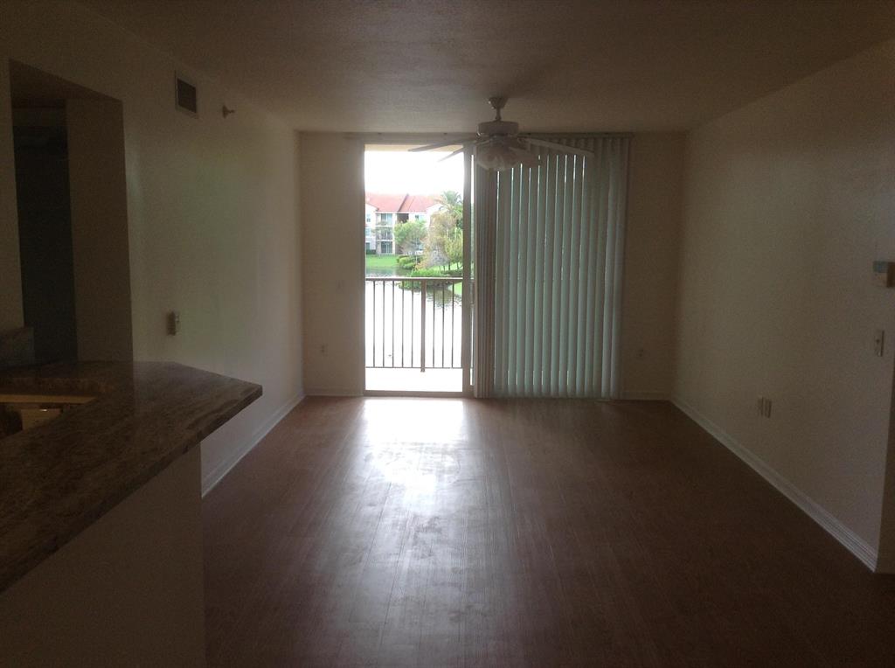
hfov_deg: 55.4
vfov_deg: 42.8
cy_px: 334
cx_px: 448
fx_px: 852
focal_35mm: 33
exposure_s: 1/120
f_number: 2.4
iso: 50
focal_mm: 3.3
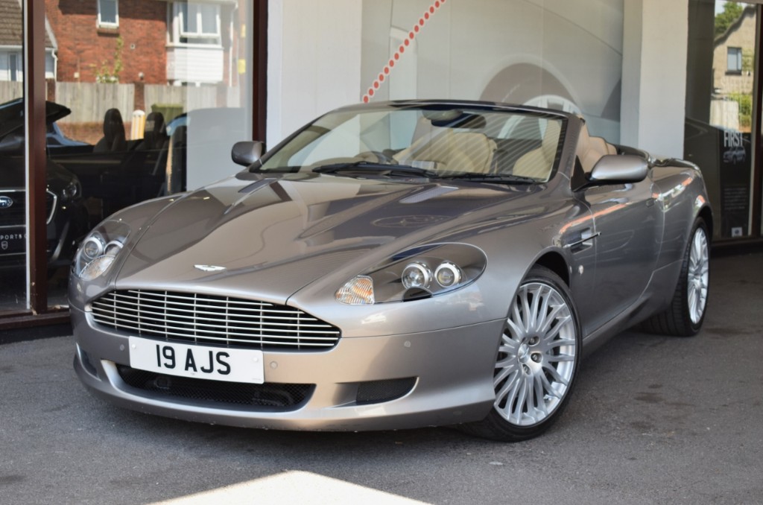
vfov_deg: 20.1
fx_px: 1428
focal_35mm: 68
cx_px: 382
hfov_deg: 29.9
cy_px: 252
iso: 400
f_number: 6.3
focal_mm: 45
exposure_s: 1/160
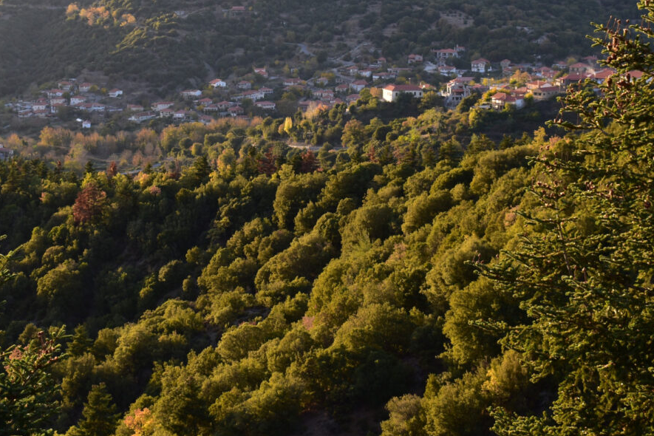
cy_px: 102
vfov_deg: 16.0
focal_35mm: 85
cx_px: 275
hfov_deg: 23.9
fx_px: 1544
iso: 100
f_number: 7.1
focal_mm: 32
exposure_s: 1/60
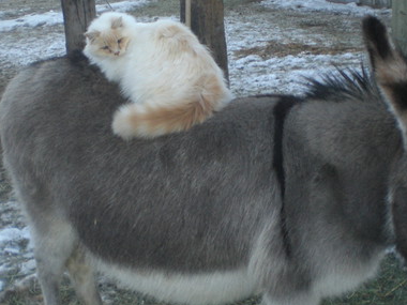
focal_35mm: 64
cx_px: 189
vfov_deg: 22.9
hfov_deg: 30.3
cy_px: 137
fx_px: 752
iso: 200
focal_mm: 6.3
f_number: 3.1
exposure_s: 1/30
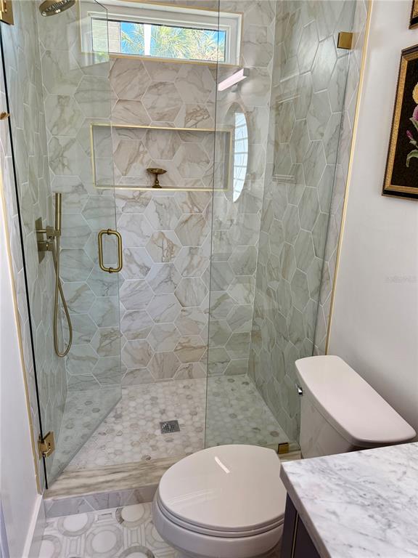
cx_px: 209
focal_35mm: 24
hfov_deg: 56.8
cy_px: 279
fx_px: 386
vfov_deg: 71.6
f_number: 1.78
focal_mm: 6.76
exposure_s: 1/229
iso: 125
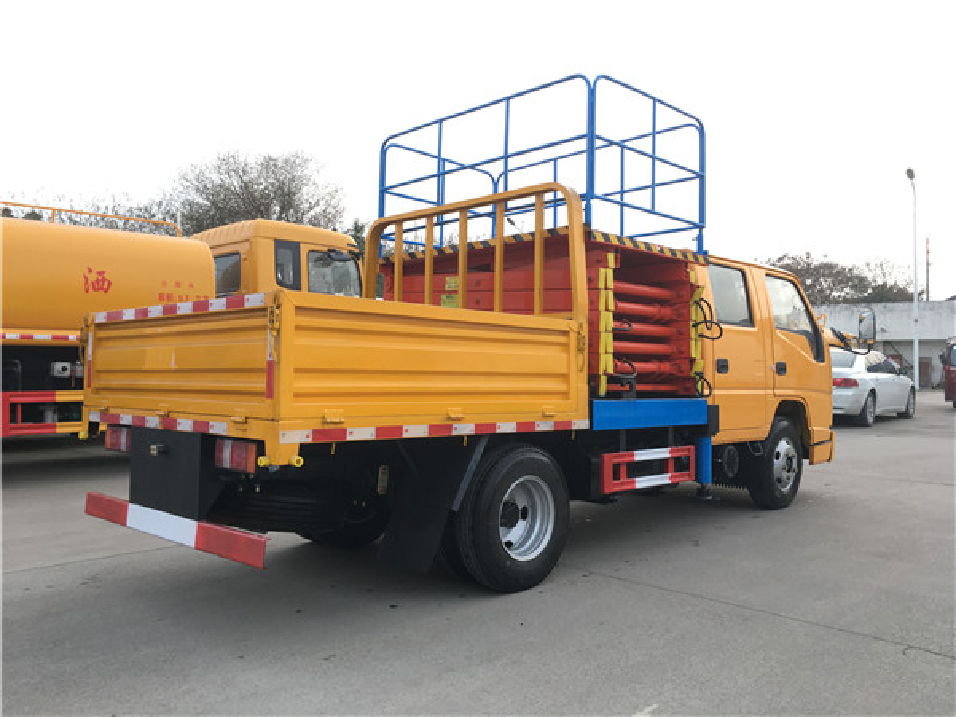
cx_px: 478
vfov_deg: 48.2
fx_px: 801
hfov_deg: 61.7
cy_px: 358
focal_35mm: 29
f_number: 2.2
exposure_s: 1/100
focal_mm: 4.15
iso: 32
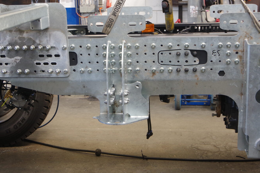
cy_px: 84
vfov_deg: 22.3
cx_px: 131
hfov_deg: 32.9
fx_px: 440
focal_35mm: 61
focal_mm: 28
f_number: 5
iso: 800
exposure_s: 1/60
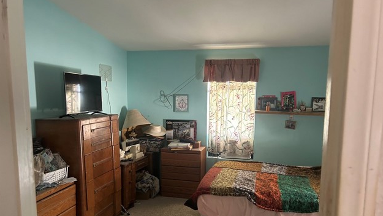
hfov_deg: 66.0
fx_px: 295
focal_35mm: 29
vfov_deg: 40.0
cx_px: 192
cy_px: 131
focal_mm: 5.7
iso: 500
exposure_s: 1/60
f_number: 1.5
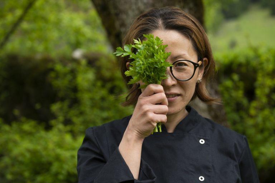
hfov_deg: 28.8
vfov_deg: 19.5
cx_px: 138
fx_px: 535
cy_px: 92
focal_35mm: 70
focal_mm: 70
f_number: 4.5
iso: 100
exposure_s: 1/320
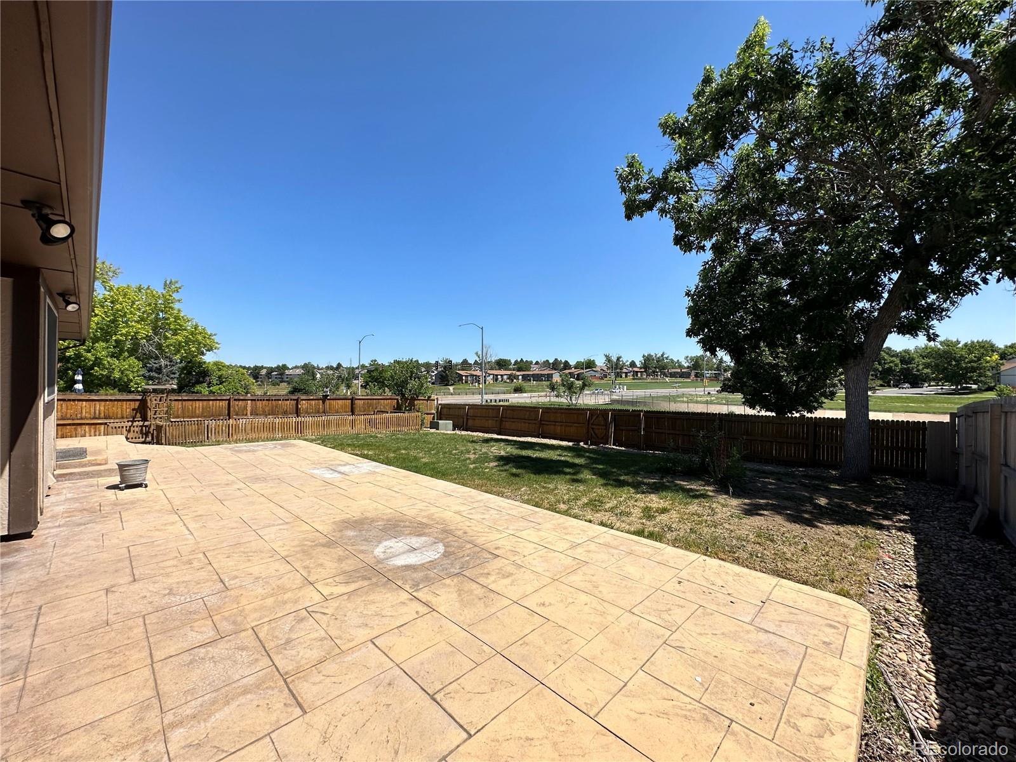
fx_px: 411
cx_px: 508
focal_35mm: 14
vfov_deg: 85.7
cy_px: 381
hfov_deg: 102.1
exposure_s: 1/2398
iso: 50
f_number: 2.2
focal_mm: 2.22
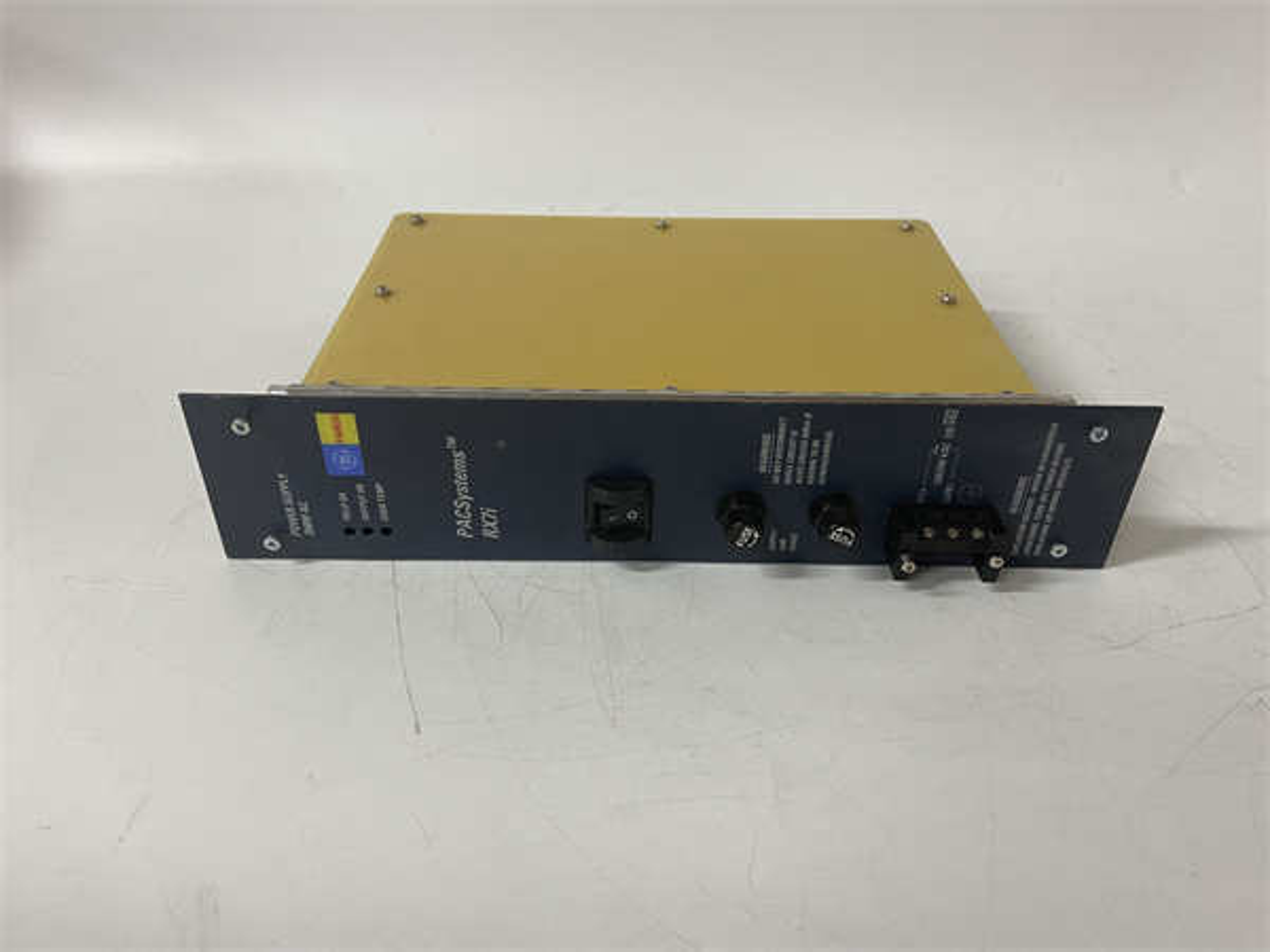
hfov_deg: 67.3
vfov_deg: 53.1
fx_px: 954
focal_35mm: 26
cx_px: 635
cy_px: 476
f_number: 1.8
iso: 80
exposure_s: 1/50
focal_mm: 4.25
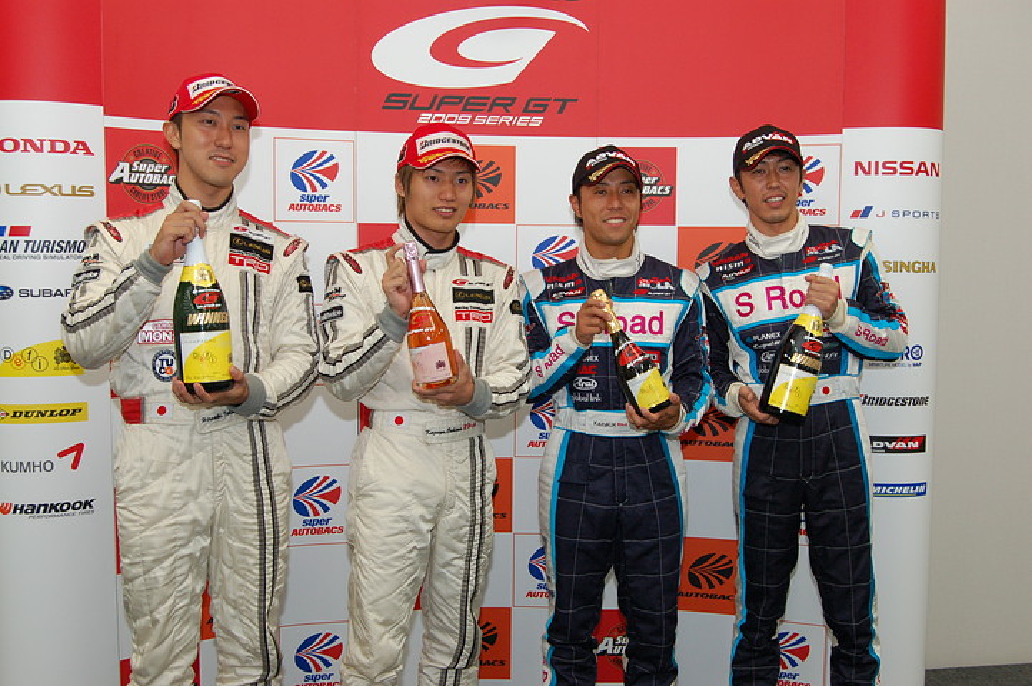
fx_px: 1117
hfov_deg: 49.6
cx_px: 516
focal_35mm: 39
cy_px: 343
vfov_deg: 34.1
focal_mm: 26
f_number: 6.7
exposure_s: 1/60
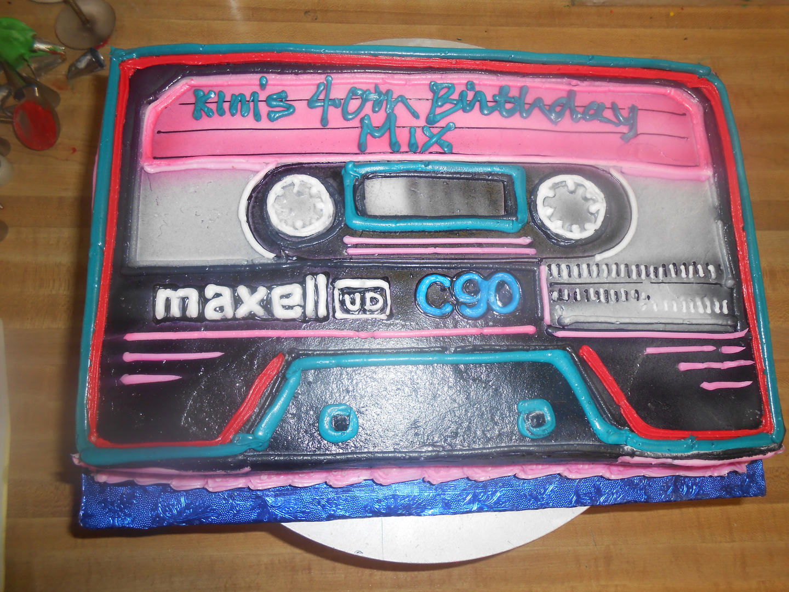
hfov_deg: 67.3
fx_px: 593
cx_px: 394
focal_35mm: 26
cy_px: 296
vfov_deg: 53.1
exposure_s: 1/25
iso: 80
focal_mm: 4.6
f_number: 3.5
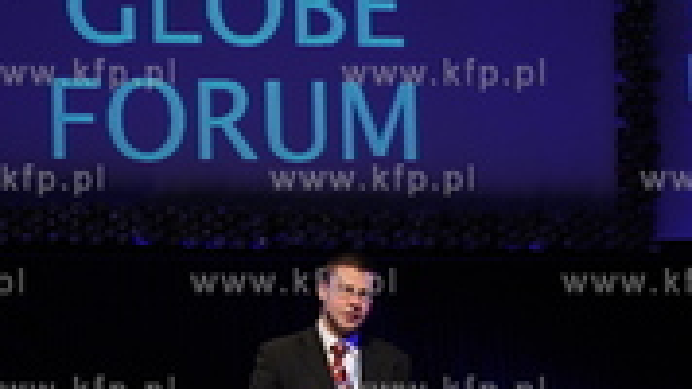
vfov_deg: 7.3
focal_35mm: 165
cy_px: 124
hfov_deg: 13.0
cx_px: 210
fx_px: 3027
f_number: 4
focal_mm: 70
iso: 800
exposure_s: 1/125
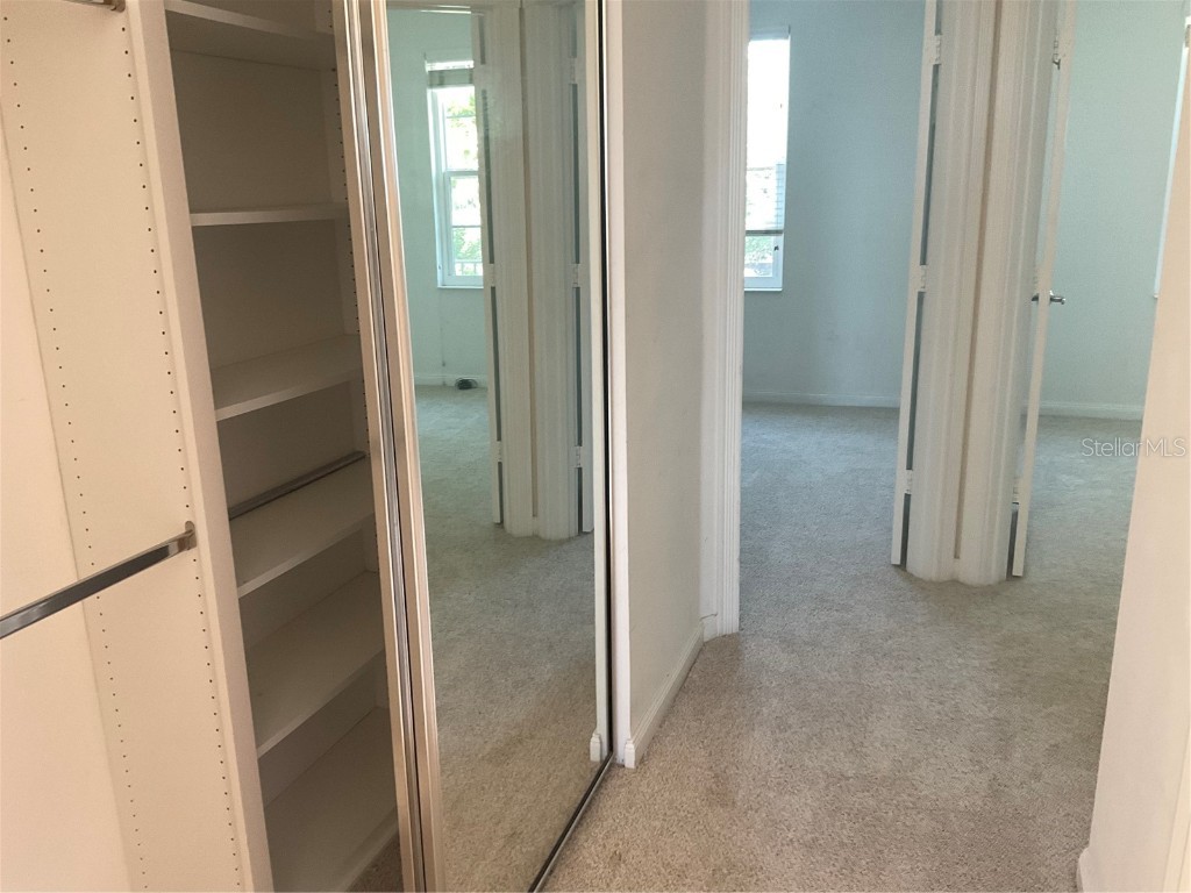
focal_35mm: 29
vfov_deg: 48.2
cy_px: 446
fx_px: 998
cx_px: 596
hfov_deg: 61.7
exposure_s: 1/60
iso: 125
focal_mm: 3
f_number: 1.8
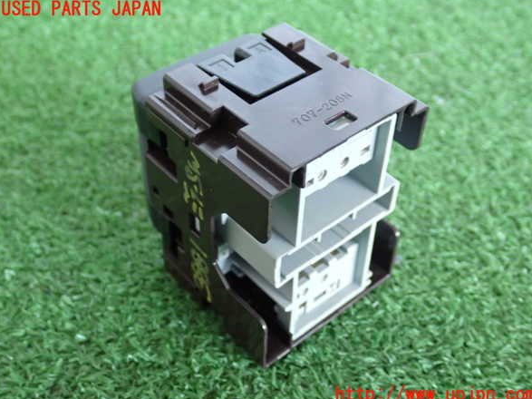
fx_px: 691
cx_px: 268
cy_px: 202
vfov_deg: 32.2
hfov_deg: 42.1
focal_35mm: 45
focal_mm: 7.84
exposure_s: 1/40
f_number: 2.9
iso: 800
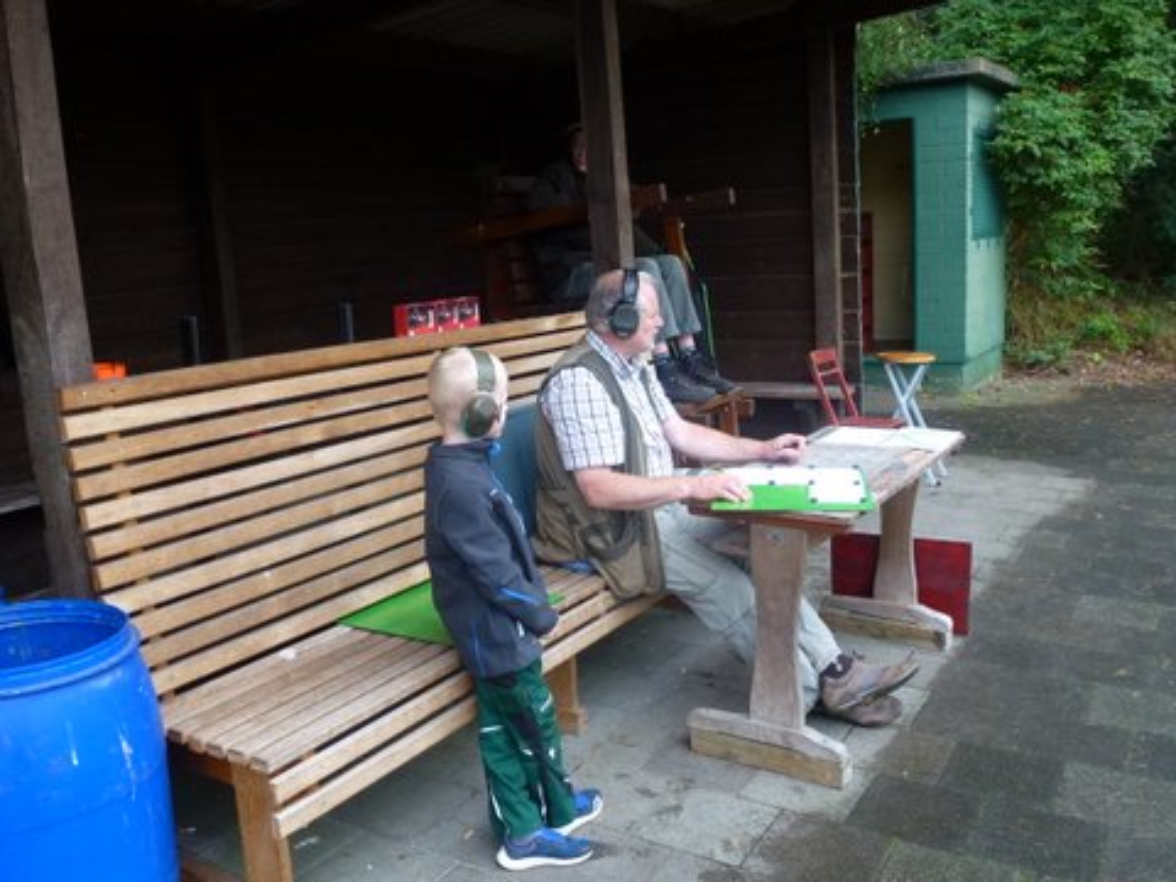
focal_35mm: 30
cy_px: 441
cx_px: 588
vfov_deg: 46.8
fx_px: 1019
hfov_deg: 60.0
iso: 160
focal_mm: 5.4
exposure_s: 1/60
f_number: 3.5
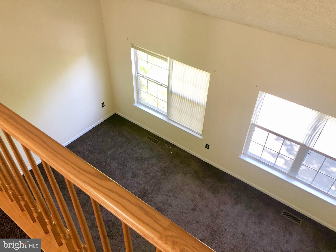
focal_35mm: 28
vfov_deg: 49.7
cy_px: 126
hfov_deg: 63.4
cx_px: 168
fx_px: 272
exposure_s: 1/30
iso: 32
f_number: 1.8
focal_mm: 4
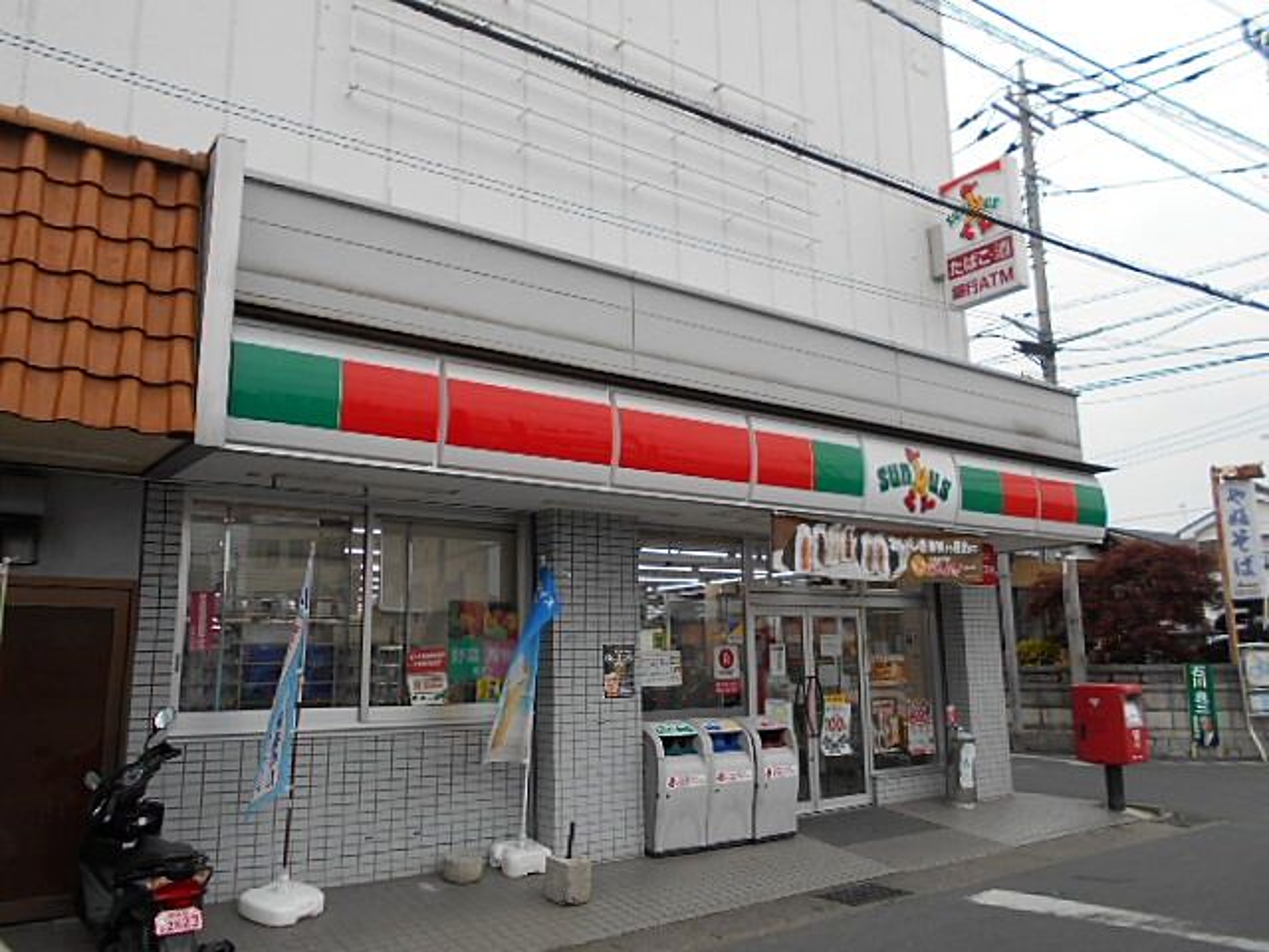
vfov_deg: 53.1
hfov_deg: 67.3
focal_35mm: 26
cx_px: 634
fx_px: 953
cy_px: 476
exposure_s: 1/200
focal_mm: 4.6
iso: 80
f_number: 3.2
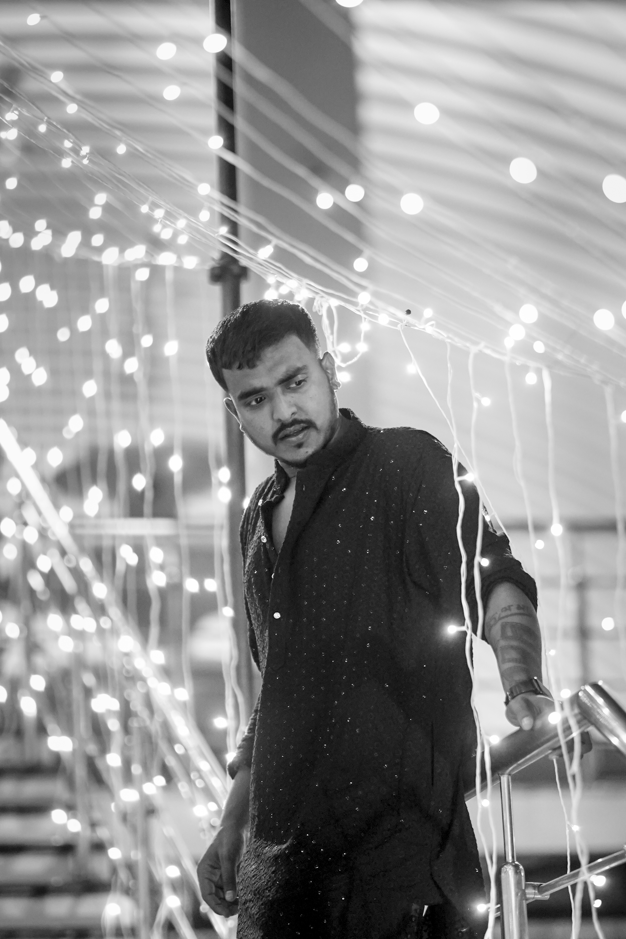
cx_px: 313
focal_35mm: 127
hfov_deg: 10.8
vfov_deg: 16.1
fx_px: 3312
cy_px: 470
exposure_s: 1/160
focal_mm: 85
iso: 1600
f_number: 1.4
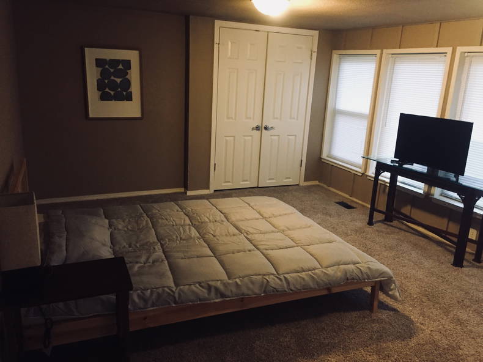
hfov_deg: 61.7
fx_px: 405
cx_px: 242
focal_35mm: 29
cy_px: 181
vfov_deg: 48.2
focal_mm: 4.15
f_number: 2.2
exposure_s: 1/15
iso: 250
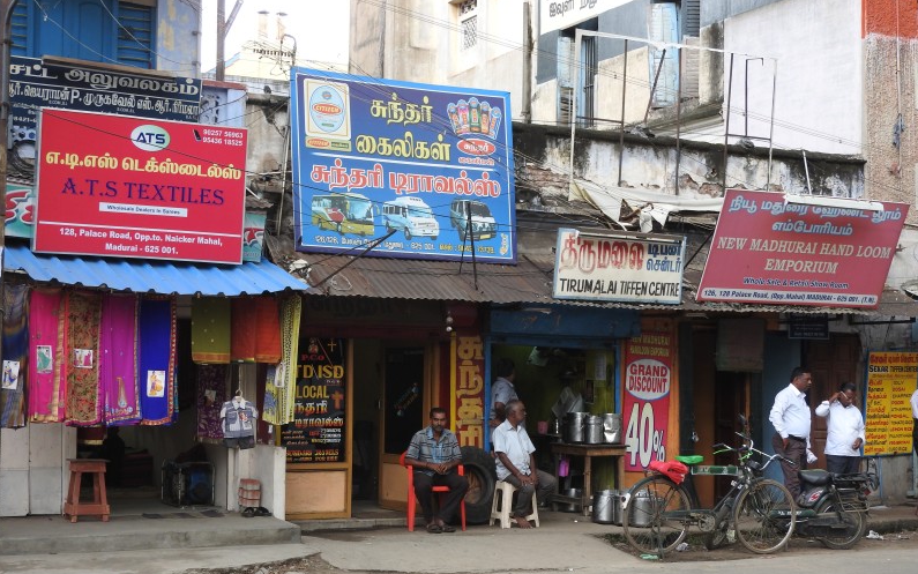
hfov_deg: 32.0
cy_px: 323
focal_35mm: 64
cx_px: 457
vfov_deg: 20.3
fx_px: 1601
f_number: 4.2
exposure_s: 1/30
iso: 100
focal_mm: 10.7
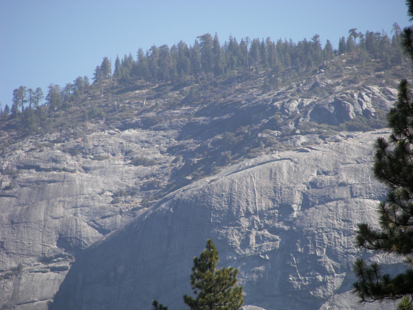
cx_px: 206
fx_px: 5154
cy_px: 155
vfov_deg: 3.4
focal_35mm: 432
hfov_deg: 4.6
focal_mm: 72
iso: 64
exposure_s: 1/640
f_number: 3.7
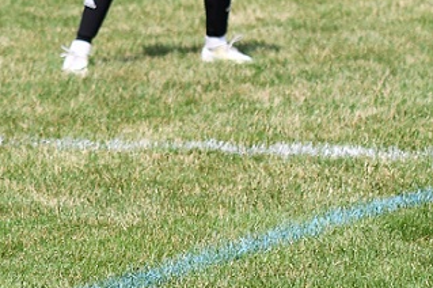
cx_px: -265
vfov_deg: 3.9
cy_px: 80
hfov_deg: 5.9
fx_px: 4181
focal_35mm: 348
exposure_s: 1/1000
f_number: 3.5
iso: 100
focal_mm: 70
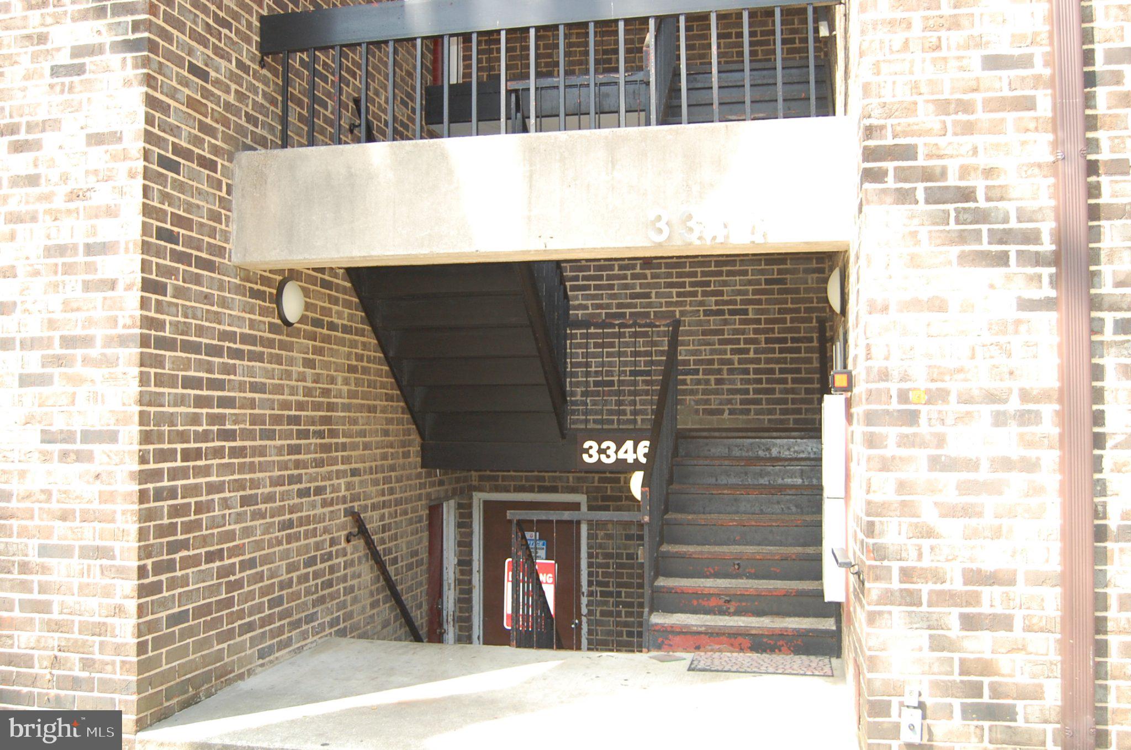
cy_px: 375
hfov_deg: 55.2
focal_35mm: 34
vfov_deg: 38.2
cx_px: 566
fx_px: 1082
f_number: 3.8
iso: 400
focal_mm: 23
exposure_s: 1/250
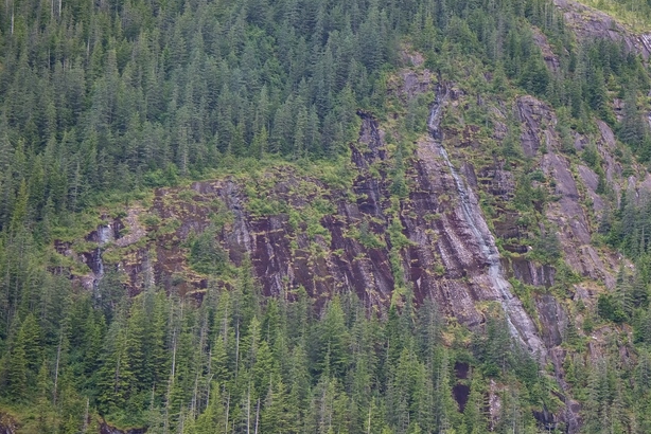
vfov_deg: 13.7
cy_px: 187
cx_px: 628
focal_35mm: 100
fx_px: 1809
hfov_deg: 19.9
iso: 100
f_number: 4
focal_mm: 48
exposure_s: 1/100
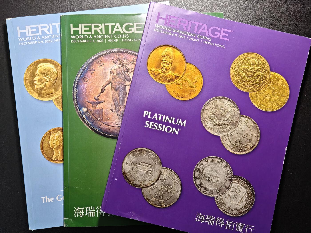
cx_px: 156
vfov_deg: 24.4
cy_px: 116
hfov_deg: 32.2
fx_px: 539
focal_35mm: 60
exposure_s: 1/86.9
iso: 640
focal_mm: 9
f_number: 2
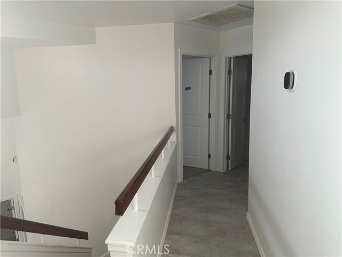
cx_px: 171
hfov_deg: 71.6
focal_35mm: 24
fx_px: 237
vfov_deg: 56.8
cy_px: 128
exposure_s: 1/121
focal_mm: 6.86
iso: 64
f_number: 1.78
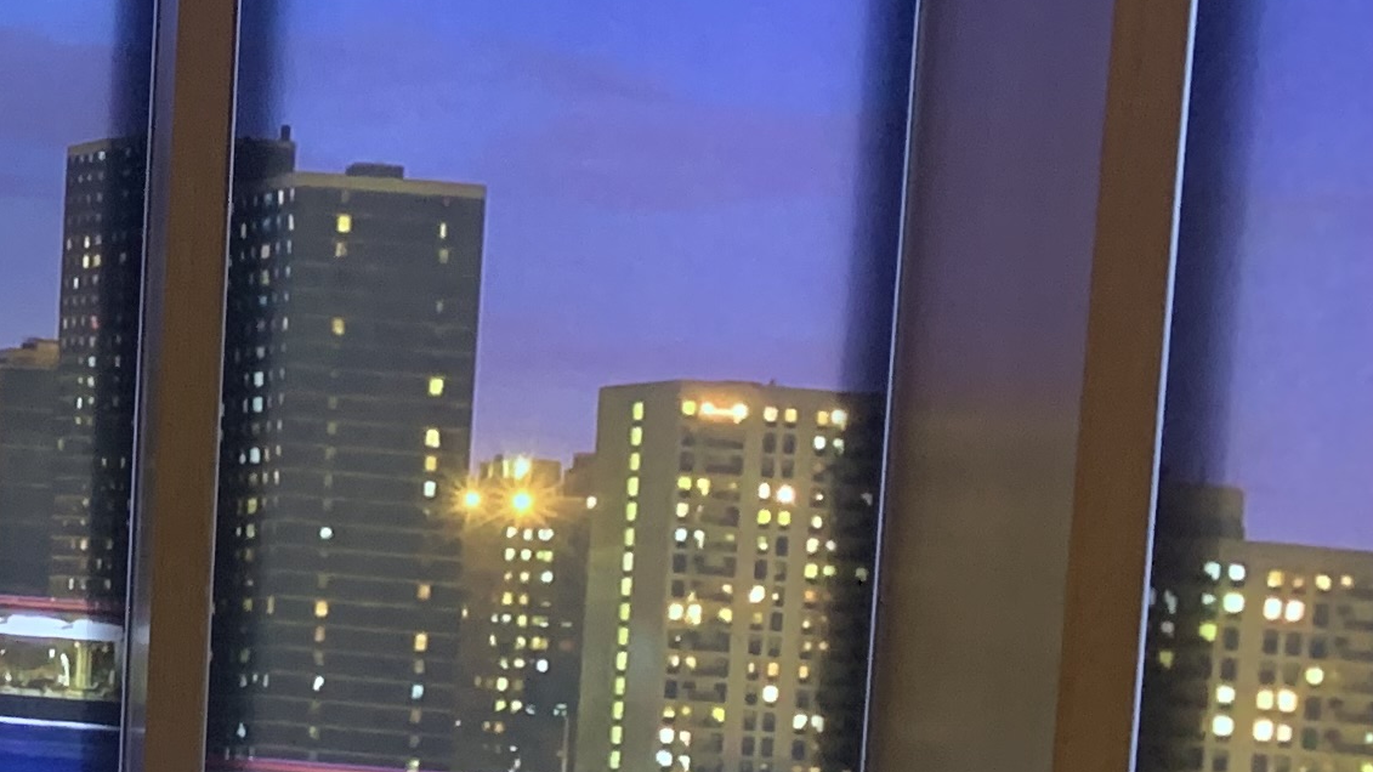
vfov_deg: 12.0
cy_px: 284
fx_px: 3677
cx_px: -1073
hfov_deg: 17.4
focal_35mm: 101
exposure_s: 1/60
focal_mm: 4.25
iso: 250
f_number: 1.8
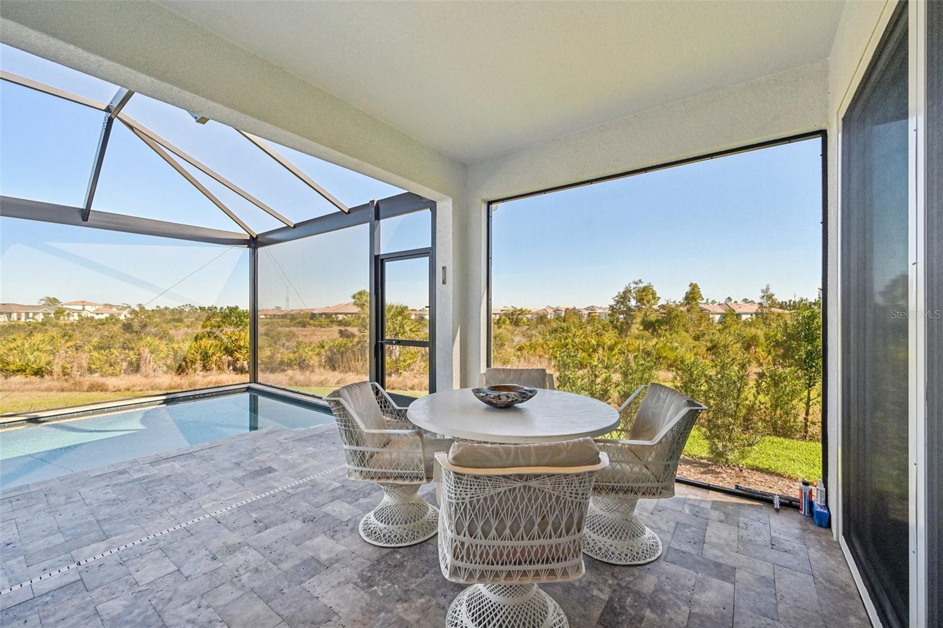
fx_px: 367
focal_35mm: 14
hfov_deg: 104.3
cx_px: 472
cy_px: 314
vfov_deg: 81.2
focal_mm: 14
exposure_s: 1/320
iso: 400
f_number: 8
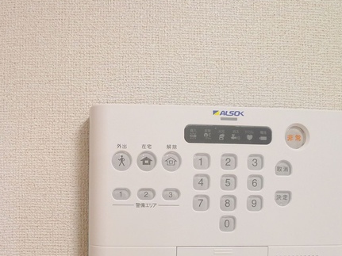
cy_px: 199
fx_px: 385
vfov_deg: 35.8
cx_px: 94
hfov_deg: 46.5
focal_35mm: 39
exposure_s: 1/60
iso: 250
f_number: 2
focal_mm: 5.1
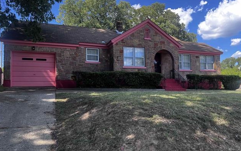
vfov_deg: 44.6
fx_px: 184
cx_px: 119
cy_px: 78
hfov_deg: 66.5
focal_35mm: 28
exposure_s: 1/646
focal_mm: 5.7
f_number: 1.5
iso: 50
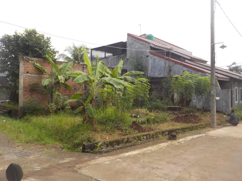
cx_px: 121
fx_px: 210
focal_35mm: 30
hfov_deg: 60.0
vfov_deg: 46.8
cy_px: 90
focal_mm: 4.1
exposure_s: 1/640
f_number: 3.3
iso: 125
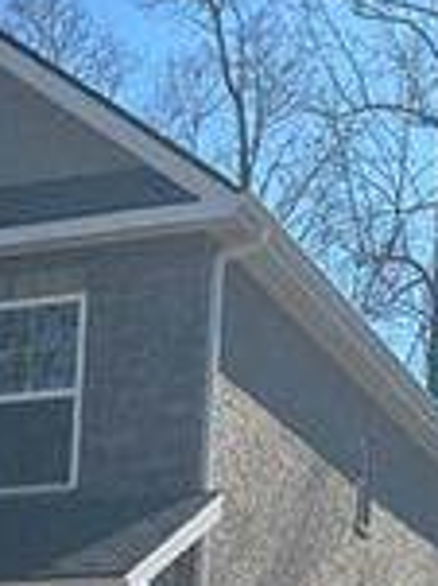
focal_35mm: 122
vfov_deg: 14.7
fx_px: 2061
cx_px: -291
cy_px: 947
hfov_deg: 11.4
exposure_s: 1/4545
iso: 80
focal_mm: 6.86
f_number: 1.78
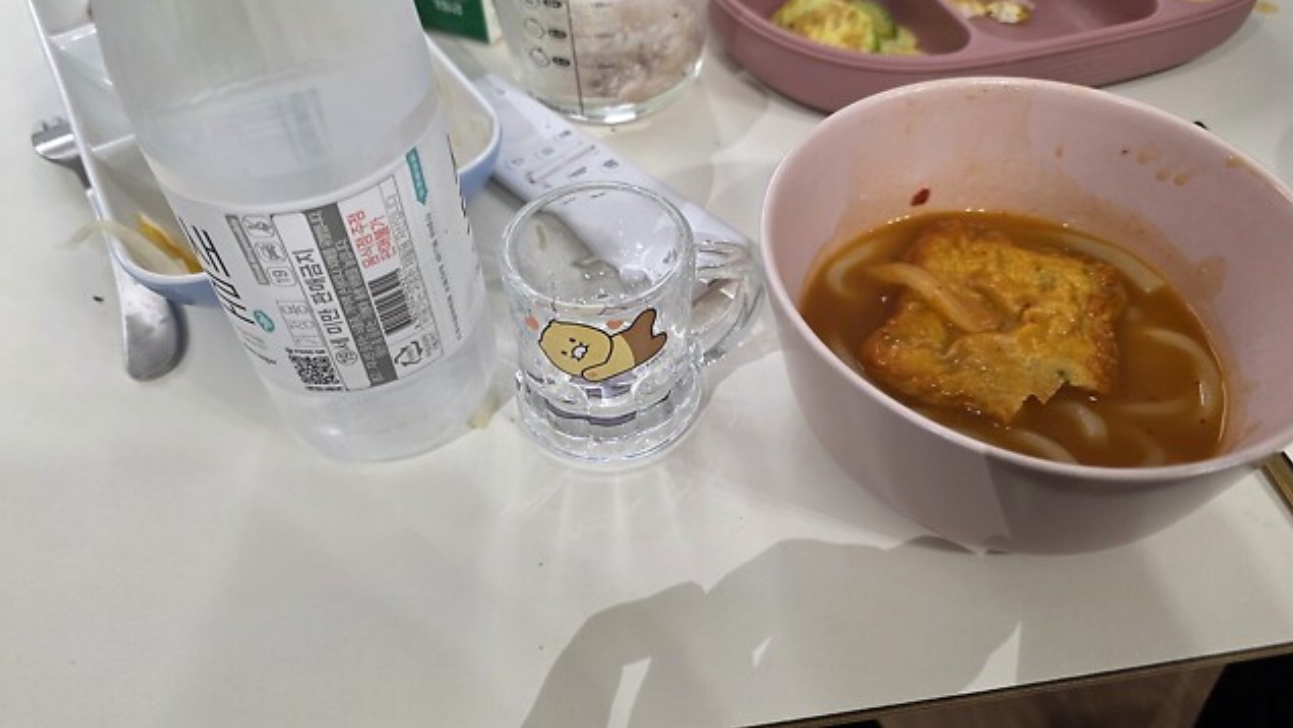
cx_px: 636
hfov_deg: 71.9
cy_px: 288
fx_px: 892
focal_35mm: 26
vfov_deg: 44.2
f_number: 1.7
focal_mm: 6.3
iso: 250
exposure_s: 1/120
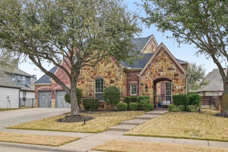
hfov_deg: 61.9
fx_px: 190
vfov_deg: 43.6
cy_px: 76
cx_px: 114
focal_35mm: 30
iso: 400
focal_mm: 30
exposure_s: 1/640
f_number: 8
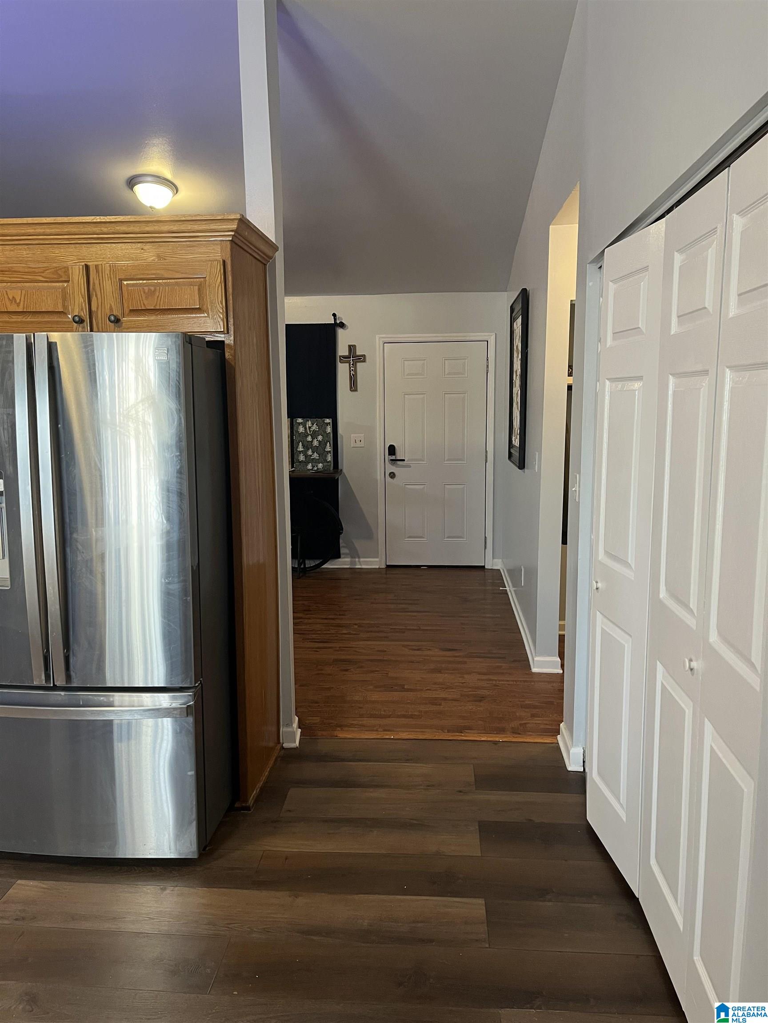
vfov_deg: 67.3
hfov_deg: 53.1
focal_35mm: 26
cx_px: 384
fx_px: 769
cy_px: 512
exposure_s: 1/60
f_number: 1.6
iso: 320
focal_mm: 5.1
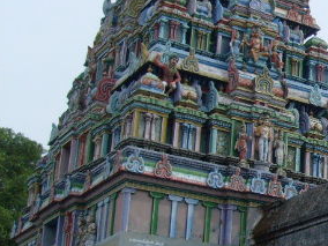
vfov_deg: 16.2
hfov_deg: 19.9
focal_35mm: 91
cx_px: 422
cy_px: 161
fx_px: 862
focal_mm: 5.8
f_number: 7.1
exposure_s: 1/500
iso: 80
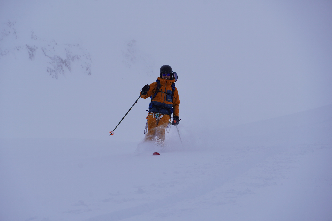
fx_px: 1866
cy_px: 110
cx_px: 166
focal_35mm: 202
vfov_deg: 6.8
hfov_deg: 10.2
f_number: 9
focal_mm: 135
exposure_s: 1/400
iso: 100
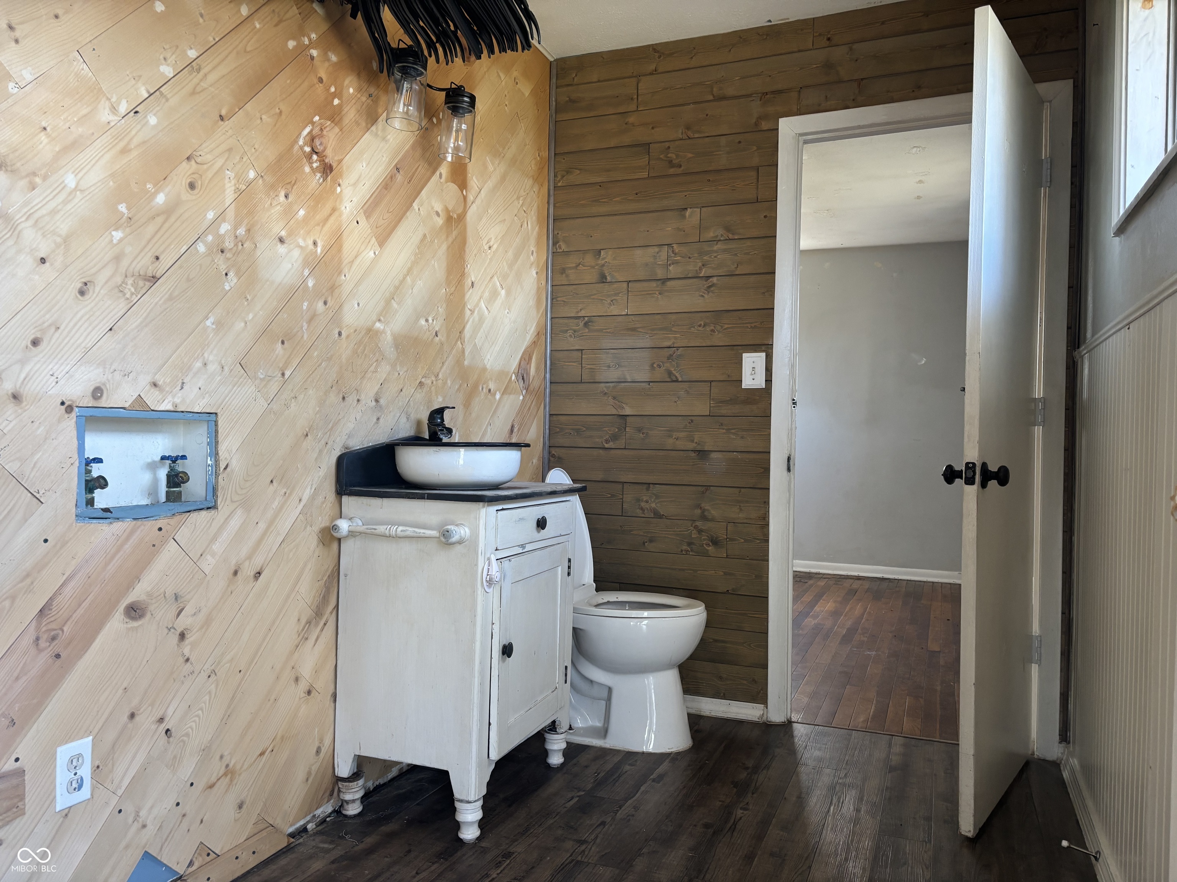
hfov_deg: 67.3
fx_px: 884
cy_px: 441
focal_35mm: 26
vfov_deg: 53.1
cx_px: 588
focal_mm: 5.96
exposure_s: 1/60
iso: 125
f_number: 1.6
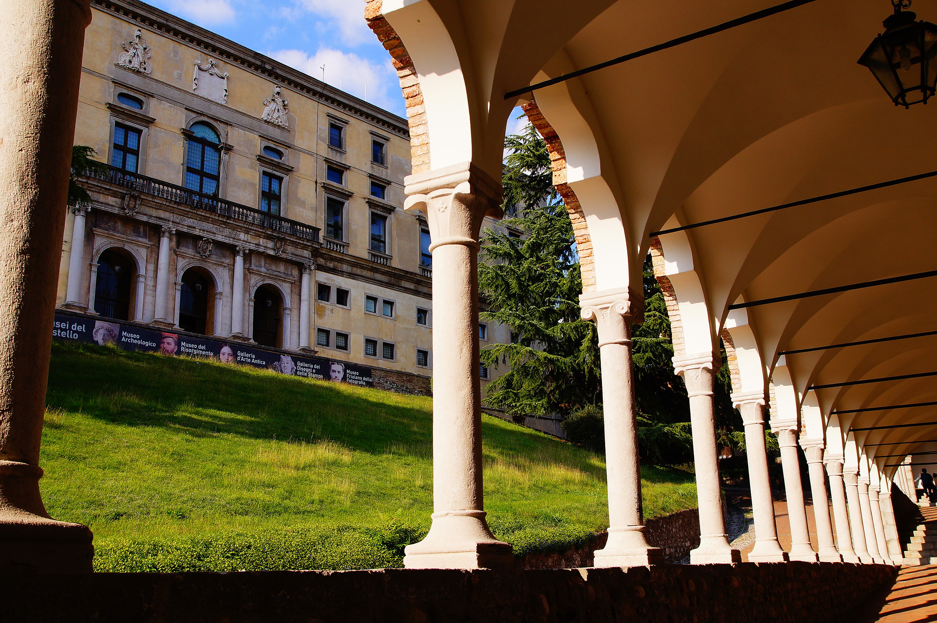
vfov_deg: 39.9
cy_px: 312
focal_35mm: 33
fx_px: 858
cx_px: 468
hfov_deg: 57.3
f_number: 8
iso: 100
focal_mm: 22
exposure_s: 1/200
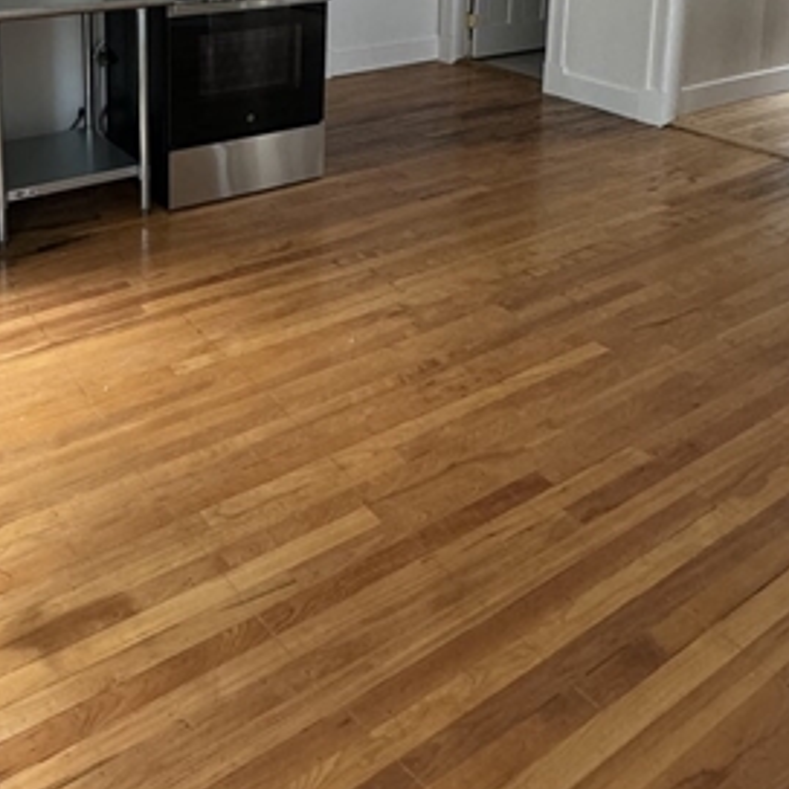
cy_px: -3
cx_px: 235
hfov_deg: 46.1
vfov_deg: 41.1
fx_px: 903
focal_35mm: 35
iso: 320
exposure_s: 1/73
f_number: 2.2
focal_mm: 2.22
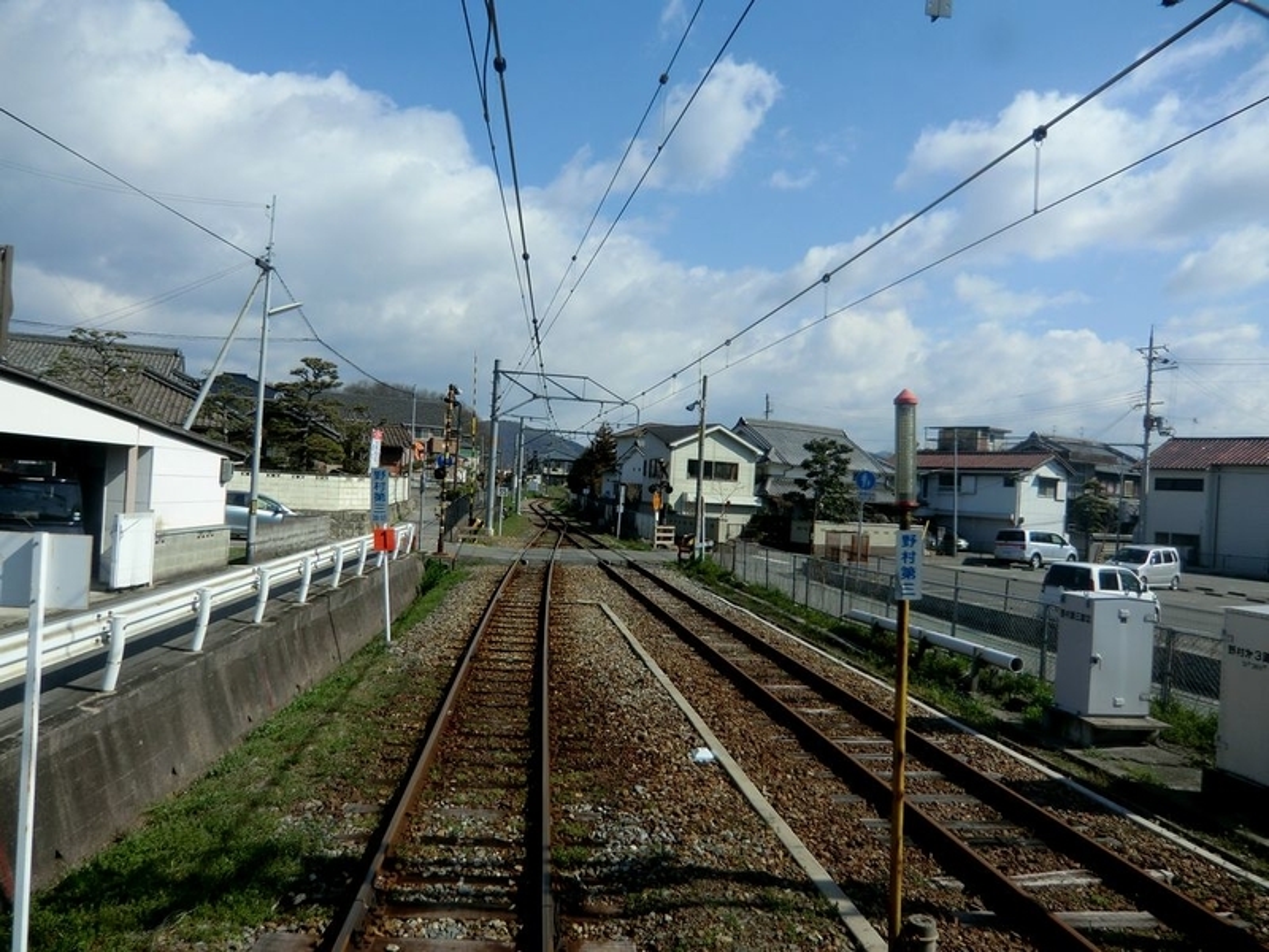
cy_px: 476
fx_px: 880
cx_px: 634
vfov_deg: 56.8
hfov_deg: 71.6
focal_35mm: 24
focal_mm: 4.3
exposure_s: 1/800
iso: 64
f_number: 3.2
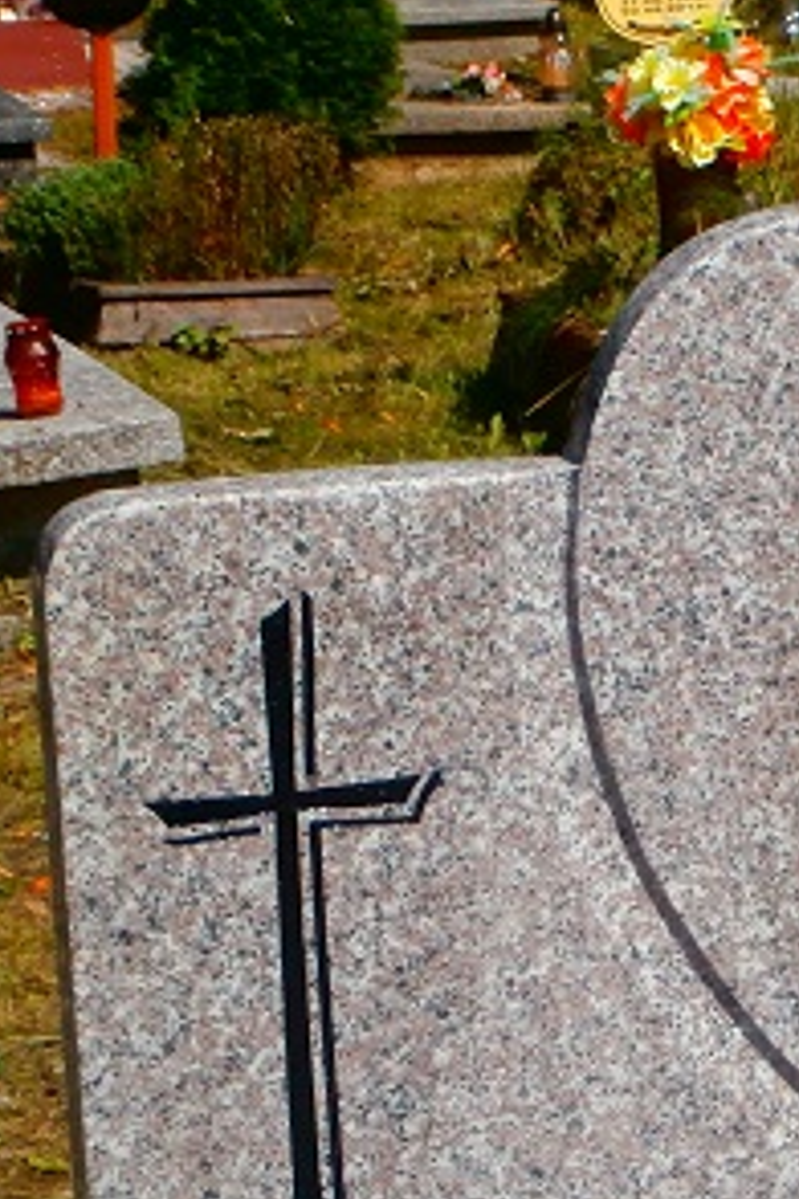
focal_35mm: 129
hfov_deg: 10.4
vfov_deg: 15.9
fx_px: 4294
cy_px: 722
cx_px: 1048
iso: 100
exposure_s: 1/1000
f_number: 4.5
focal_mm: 10.11
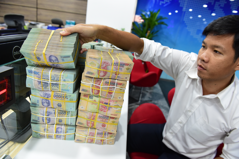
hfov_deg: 73.7
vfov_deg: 53.1
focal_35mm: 24
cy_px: 80
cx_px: 120
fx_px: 159
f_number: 4.5
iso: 2500
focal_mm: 24
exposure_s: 1/160
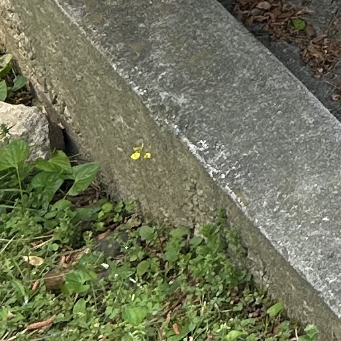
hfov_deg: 8.4
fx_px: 2006
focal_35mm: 180
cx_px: 973
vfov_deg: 8.8
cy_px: -493
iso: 50
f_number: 1.5
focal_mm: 5.7
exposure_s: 1/330
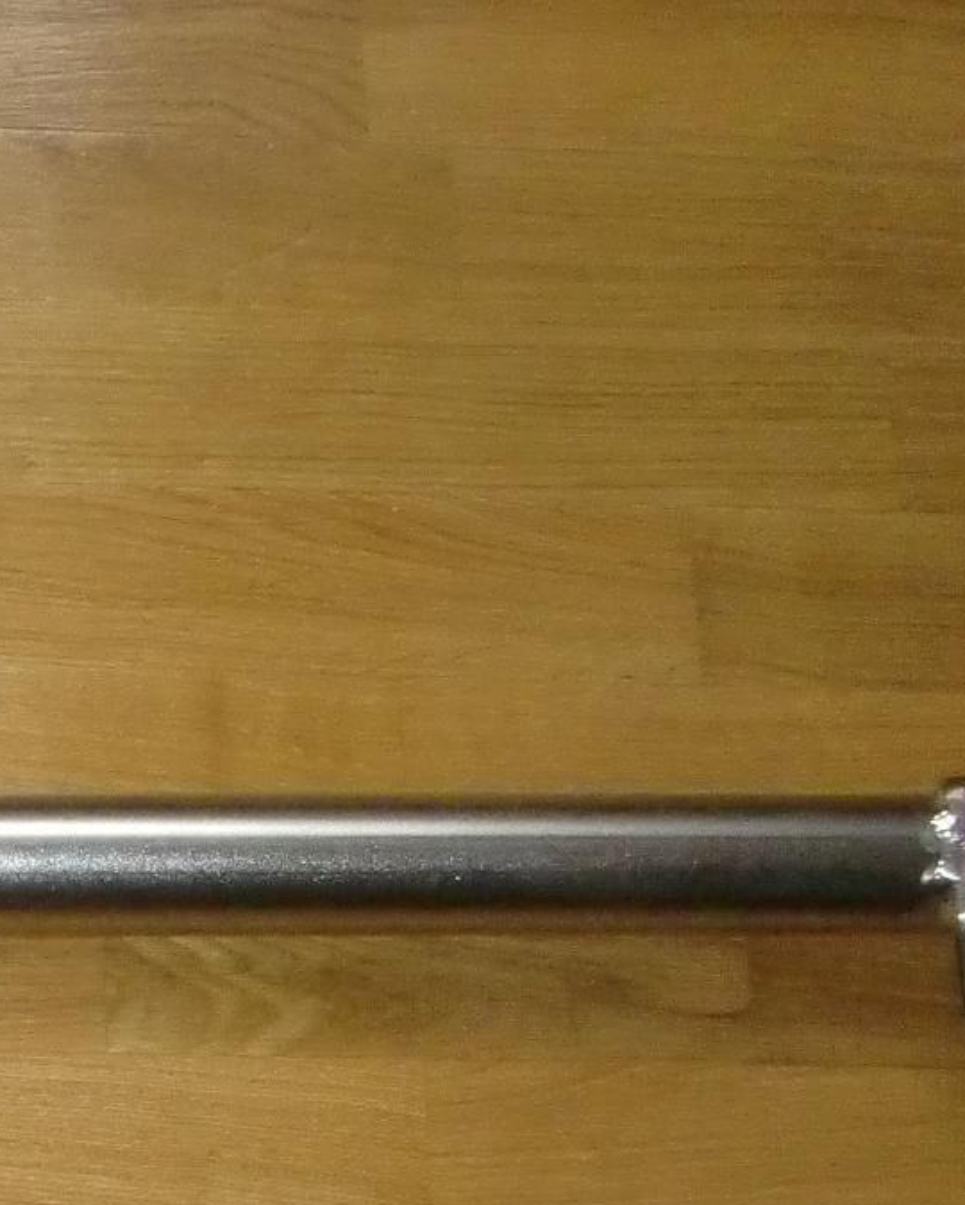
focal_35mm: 110
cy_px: 1024
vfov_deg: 17.3
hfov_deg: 12.8
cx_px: -752
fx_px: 3923
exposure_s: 1/60
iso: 400
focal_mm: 6.66
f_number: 3.9
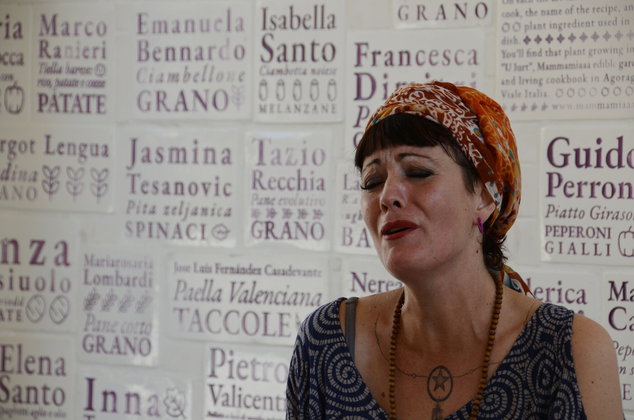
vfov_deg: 7.6
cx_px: 317
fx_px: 3164
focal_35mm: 180
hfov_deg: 11.4
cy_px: 210
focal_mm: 120
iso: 160
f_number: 8
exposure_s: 1/100
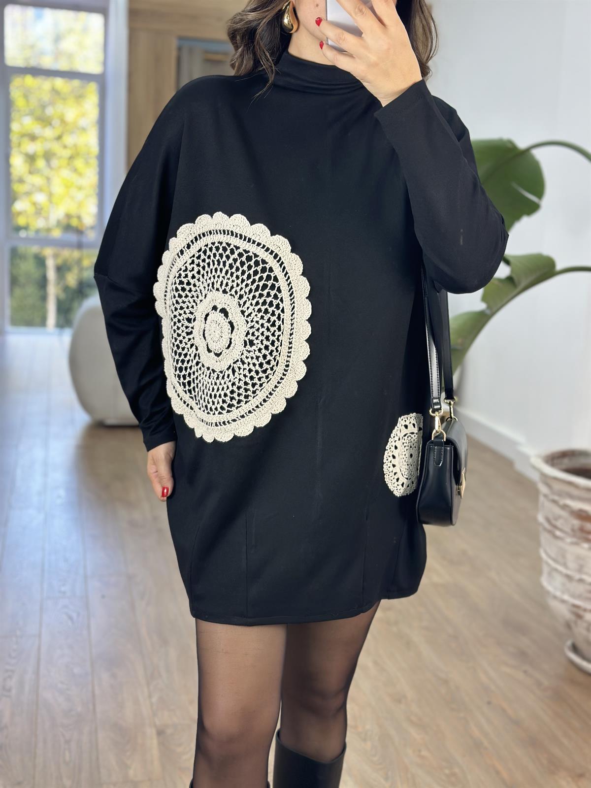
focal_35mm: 48
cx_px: 296
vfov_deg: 39.7
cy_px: 394
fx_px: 1093
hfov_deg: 30.3
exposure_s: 1/100
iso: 80
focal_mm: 6.86
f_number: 1.78
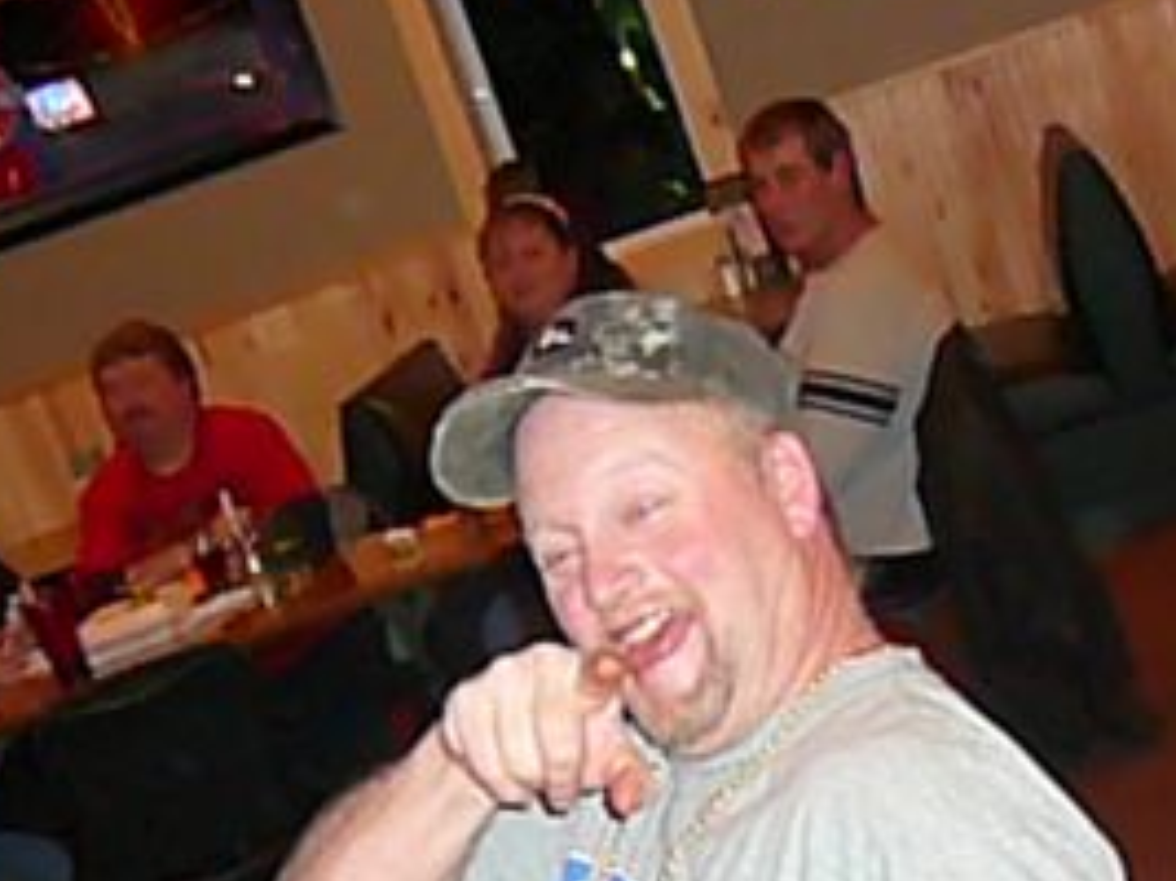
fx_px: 2852
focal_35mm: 84
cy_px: 996
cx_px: 780
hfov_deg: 23.2
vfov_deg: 16.9
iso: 800
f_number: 2.8
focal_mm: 5.2
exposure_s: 1/13
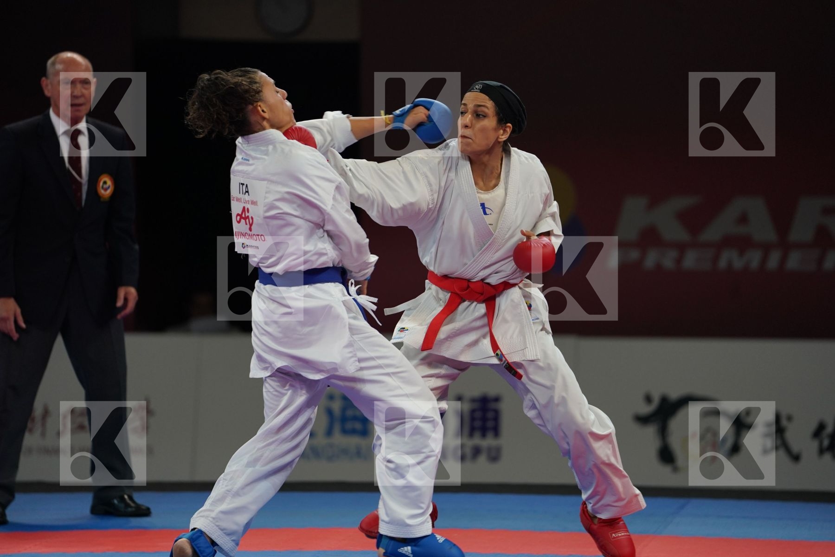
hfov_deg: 10.3
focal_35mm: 200
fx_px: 4639
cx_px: 418
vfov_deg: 6.9
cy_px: 278
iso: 1250
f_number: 2.8
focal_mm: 200
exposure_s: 1/1000
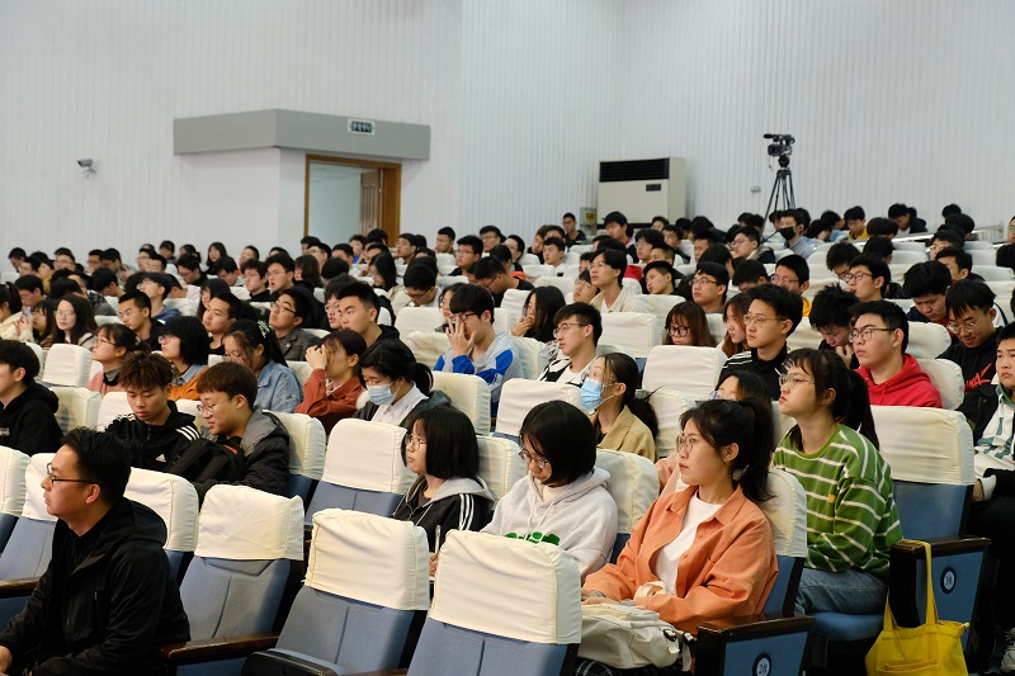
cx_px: 508
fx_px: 1466
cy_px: 338
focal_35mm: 52
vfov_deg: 26.0
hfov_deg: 38.2
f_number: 5
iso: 1600
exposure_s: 1/50
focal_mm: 34.5
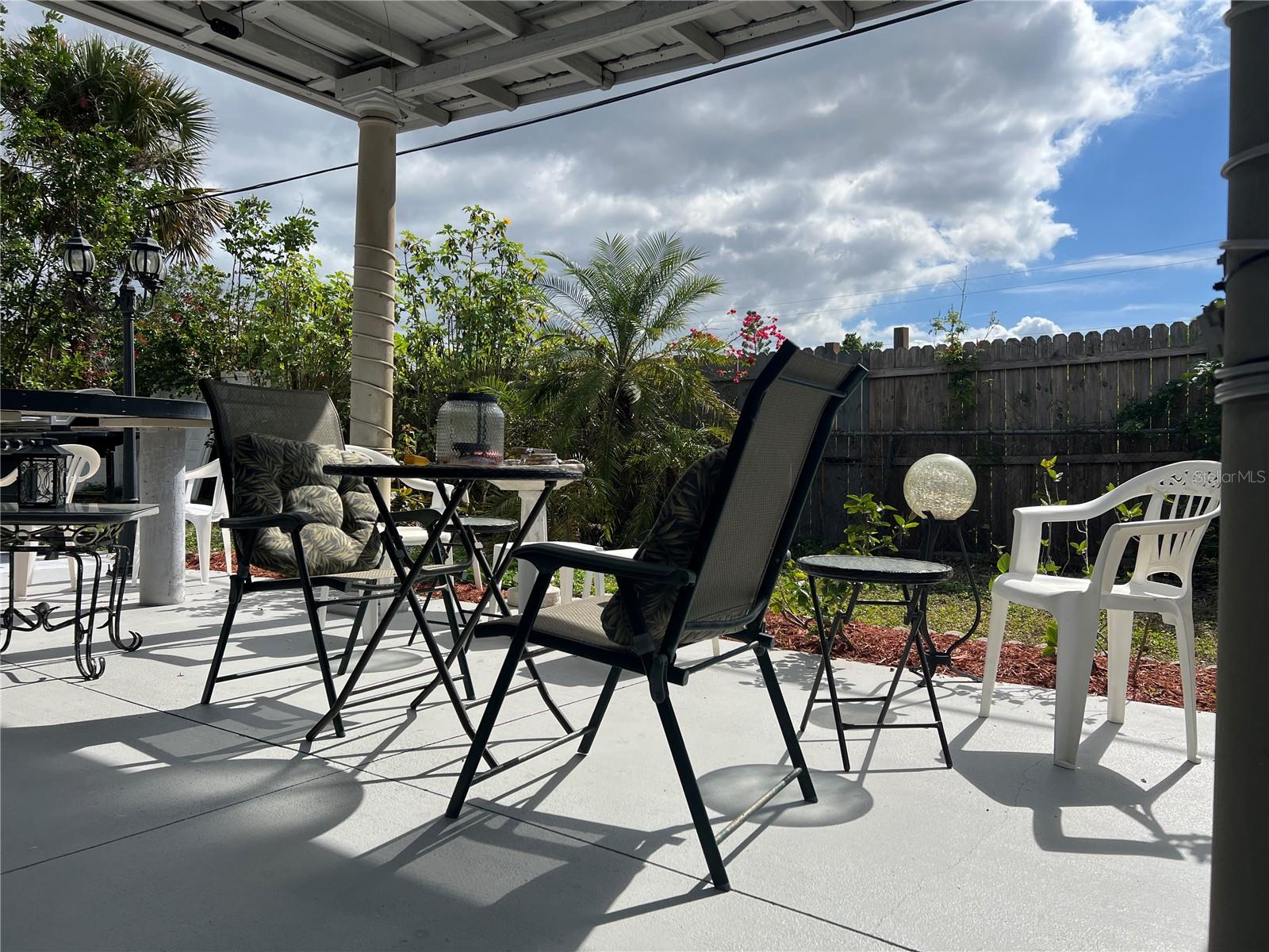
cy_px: 476
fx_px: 953
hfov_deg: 67.3
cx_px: 634
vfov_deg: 53.1
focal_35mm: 26
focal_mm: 5.7
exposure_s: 1/6211
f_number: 1.5
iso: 50
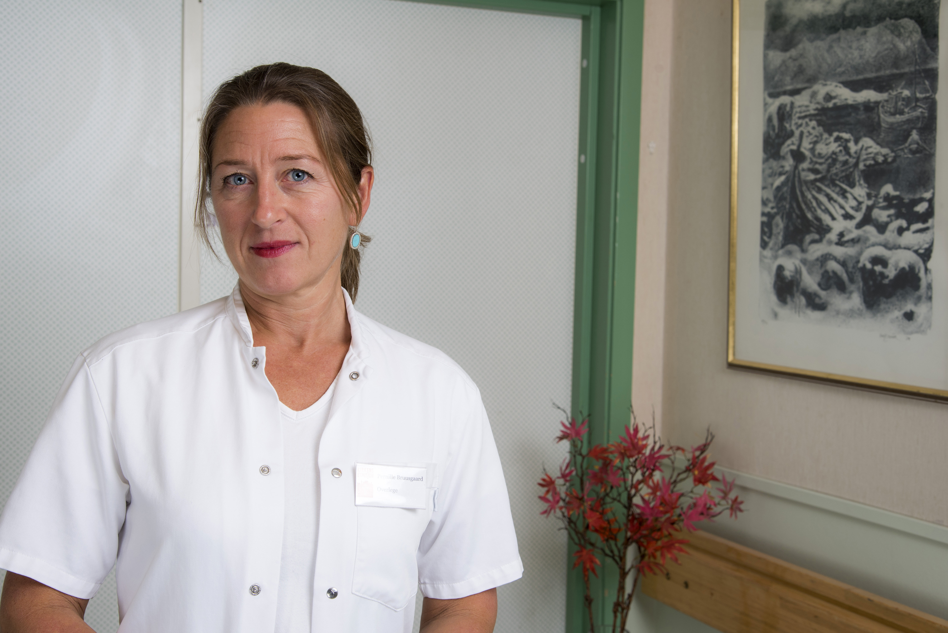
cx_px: 474
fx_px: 1264
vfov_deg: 28.1
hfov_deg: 41.1
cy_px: 316
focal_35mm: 48
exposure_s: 1/125
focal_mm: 48
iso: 200
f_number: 8
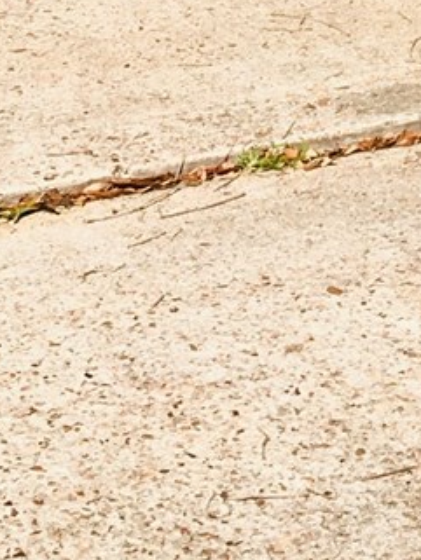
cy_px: -1001
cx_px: 342
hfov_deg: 8.0
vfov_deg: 9.0
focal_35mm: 185
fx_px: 2998
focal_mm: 4.15
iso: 25
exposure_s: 1/1326
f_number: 2.2
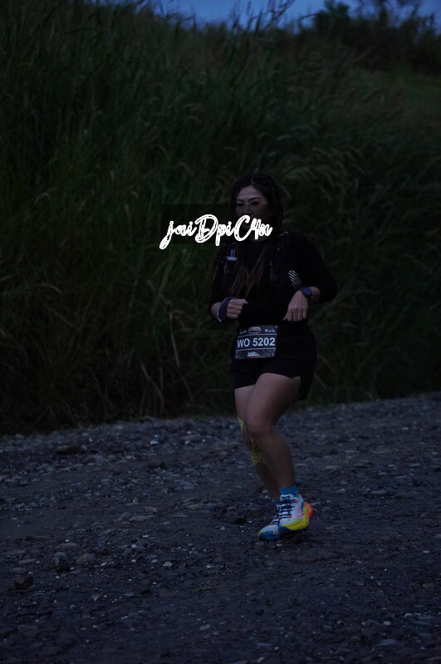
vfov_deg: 19.5
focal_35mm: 105
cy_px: 332
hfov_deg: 13.0
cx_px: 220
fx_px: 1933
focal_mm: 70
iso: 3200
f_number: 2.8
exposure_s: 1/500
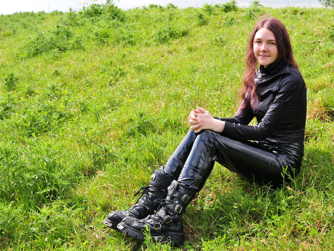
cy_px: 126
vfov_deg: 29.7
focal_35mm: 49
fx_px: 473
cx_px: 171
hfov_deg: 38.9
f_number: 8
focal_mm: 30
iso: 250
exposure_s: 1/320
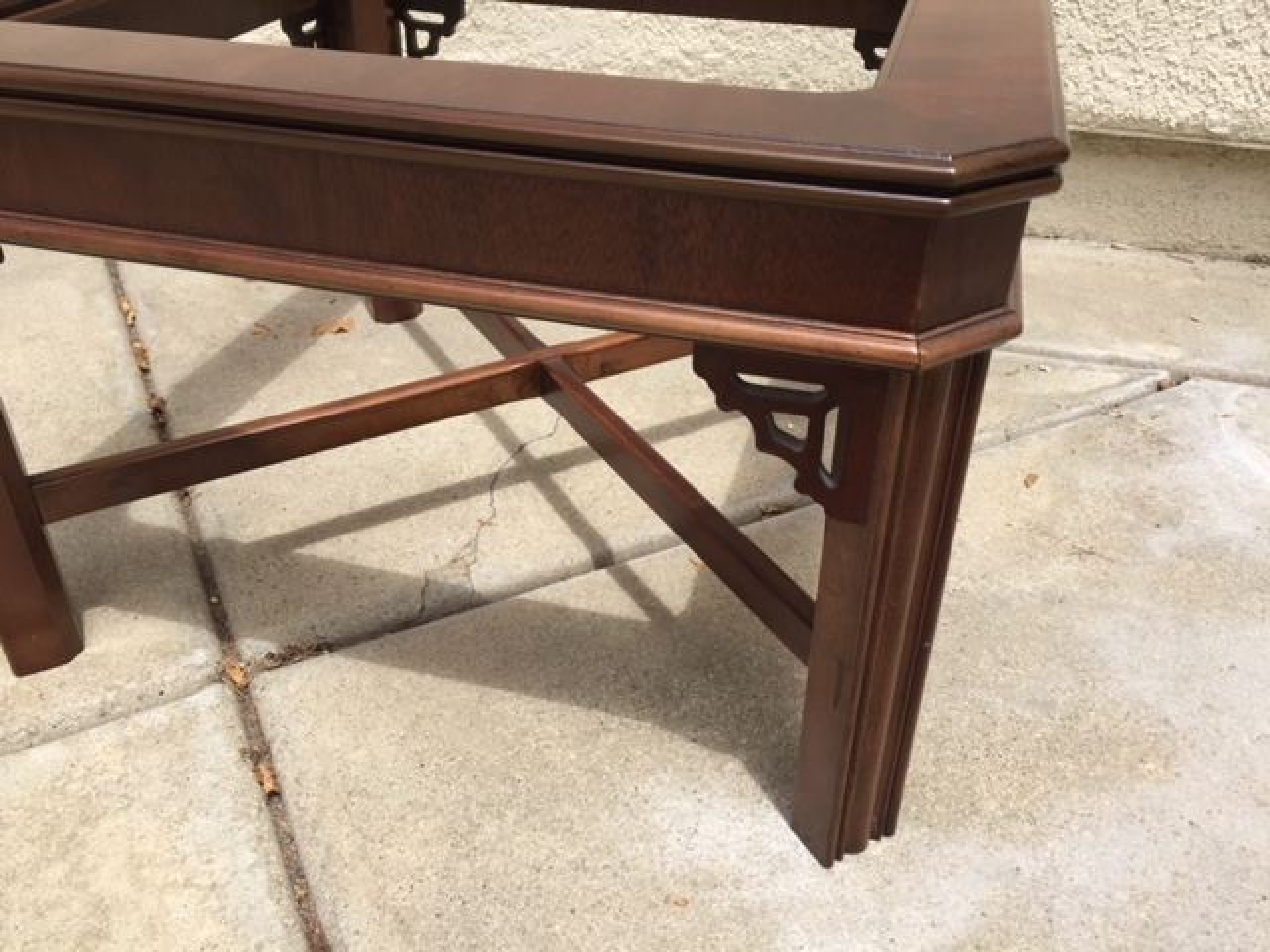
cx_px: 635
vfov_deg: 48.2
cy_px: 476
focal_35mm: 29
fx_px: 1064
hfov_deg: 61.7
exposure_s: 1/1319
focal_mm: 4.15
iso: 32
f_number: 2.2
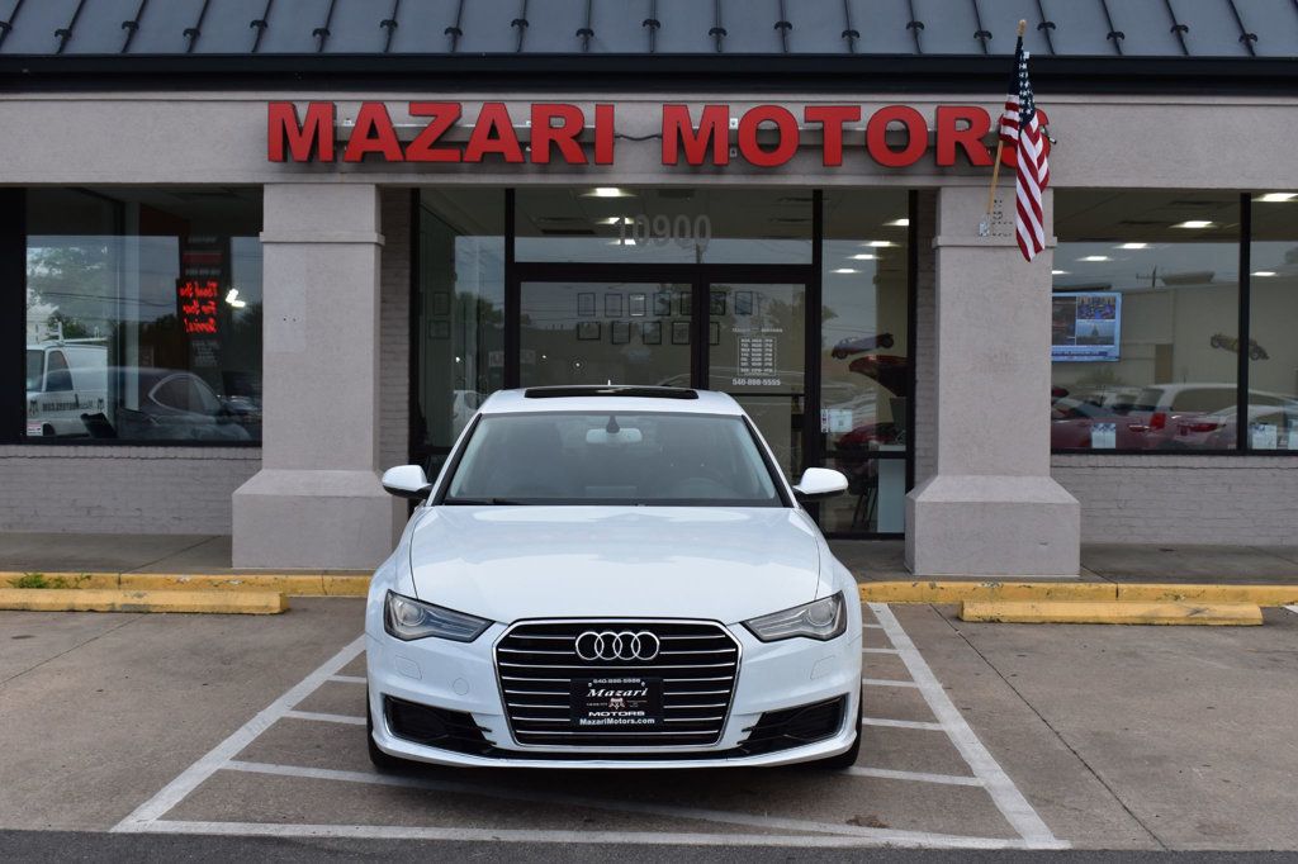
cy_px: 432
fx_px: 1676
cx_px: 649
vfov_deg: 28.9
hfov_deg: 42.3
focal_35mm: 46
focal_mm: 31
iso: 400
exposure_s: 1/125
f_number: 9
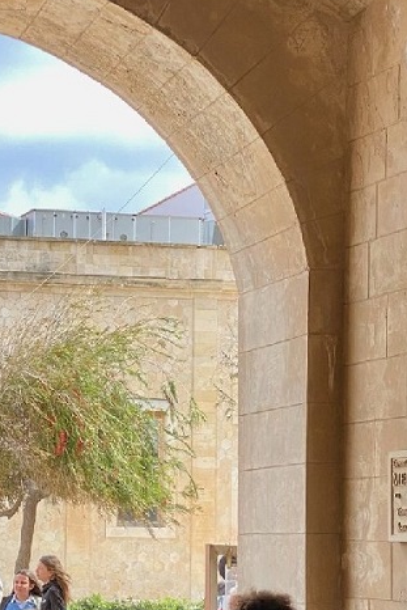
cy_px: 488
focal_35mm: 116
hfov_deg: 11.7
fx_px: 1966
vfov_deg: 17.5
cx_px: -18
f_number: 2
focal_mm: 6
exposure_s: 1/139
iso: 20
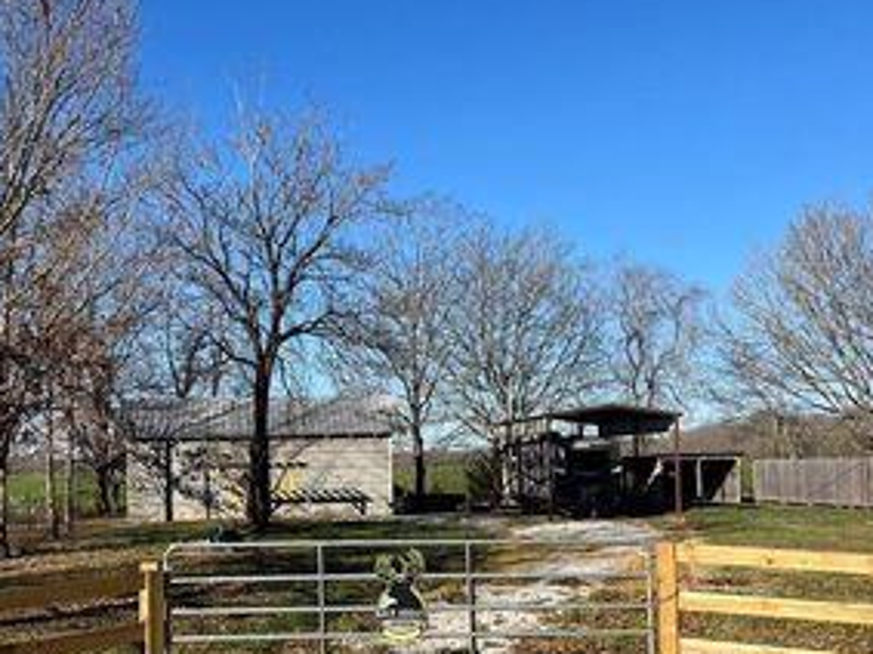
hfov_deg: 41.1
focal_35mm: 46
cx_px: 370
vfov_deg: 31.4
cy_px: 409
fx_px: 1160
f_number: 1.6
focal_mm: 5.1
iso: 50
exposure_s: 1/3521
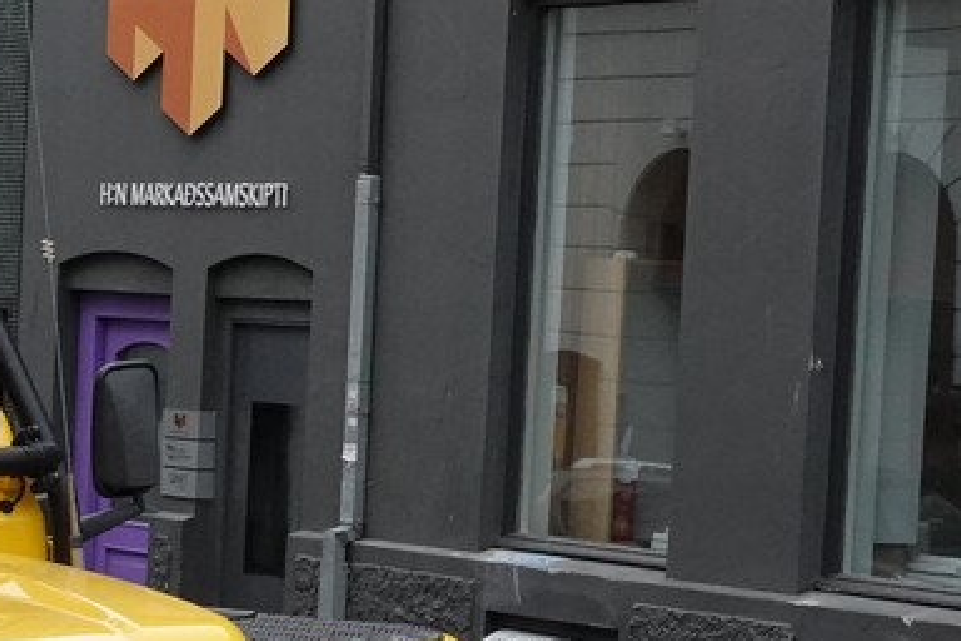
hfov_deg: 11.6
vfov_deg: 7.9
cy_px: 736
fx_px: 4591
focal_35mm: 172
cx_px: -358
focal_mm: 15.9
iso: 800
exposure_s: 1/1000
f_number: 5.6
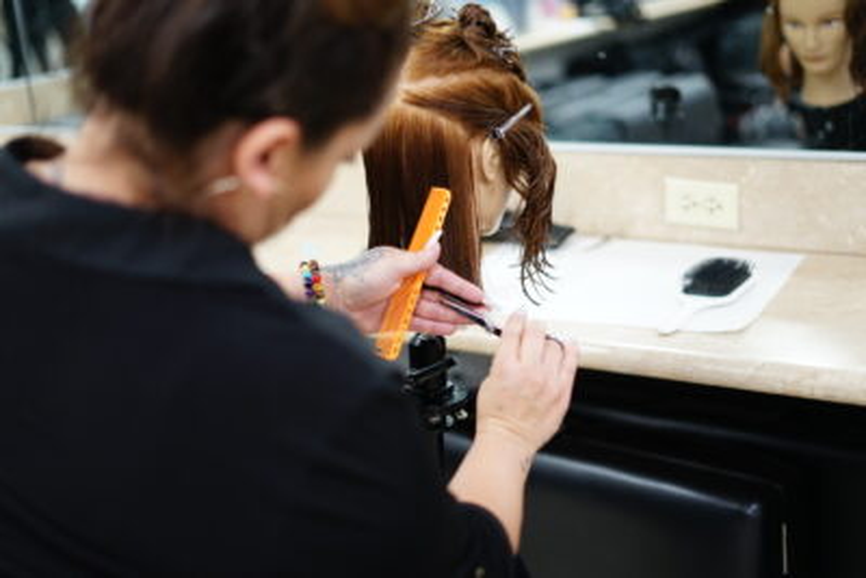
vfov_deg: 27.0
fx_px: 1203
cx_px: 433
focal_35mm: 50
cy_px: 289
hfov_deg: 39.6
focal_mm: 50
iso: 500
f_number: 1.8
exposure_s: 1/80
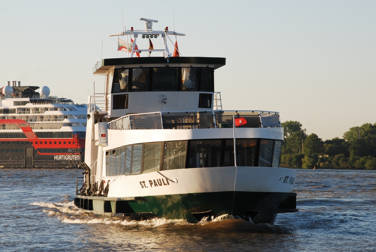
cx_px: 188
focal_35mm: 128
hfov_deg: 16.1
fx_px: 1333
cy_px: 126
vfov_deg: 10.8
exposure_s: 1/200
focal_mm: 85
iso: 200
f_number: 10
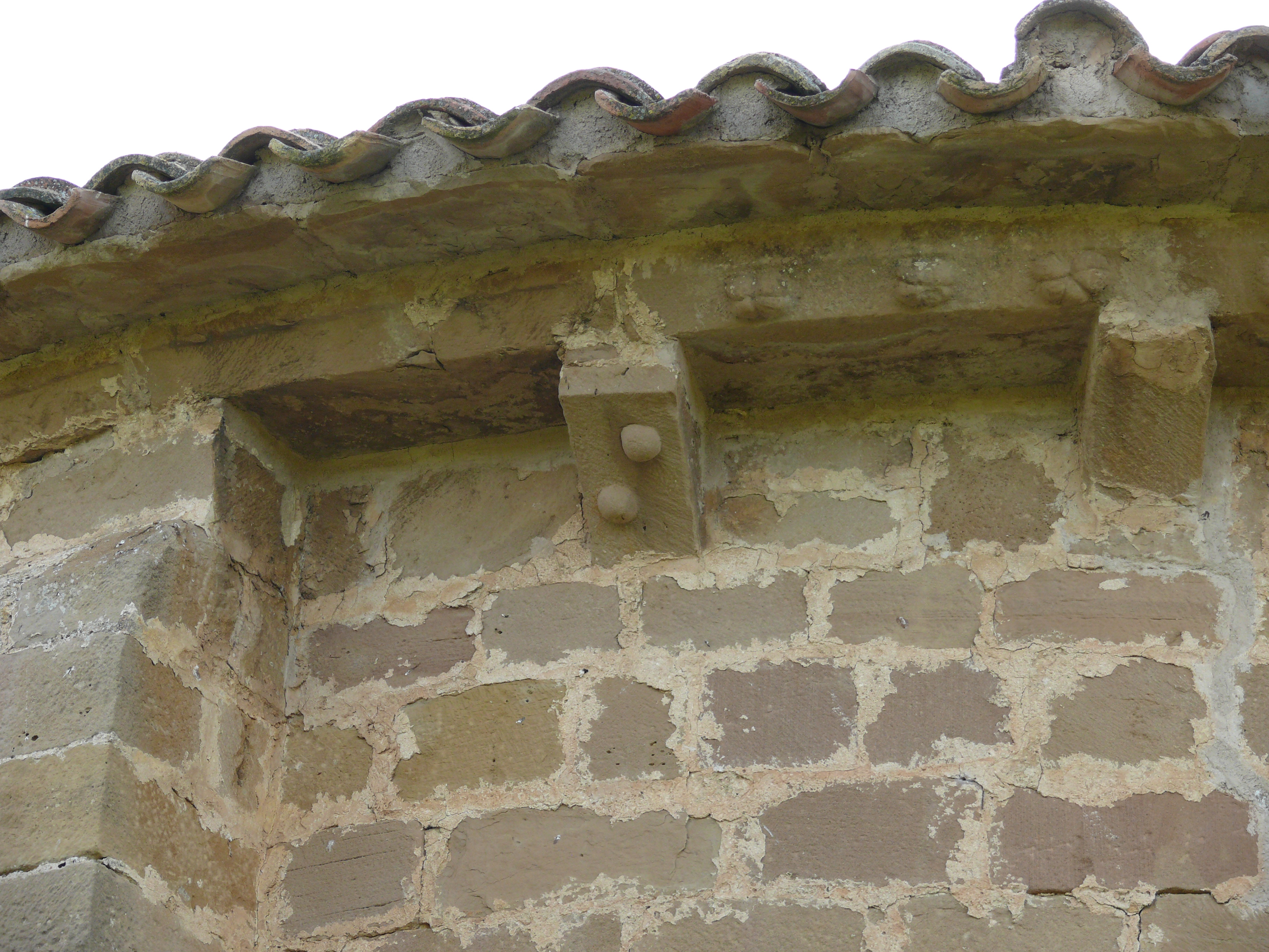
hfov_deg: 15.3
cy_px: 476
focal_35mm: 129
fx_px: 4729
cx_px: 634
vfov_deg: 11.5
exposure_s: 1/200
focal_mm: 27.2
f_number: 3.6
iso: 100
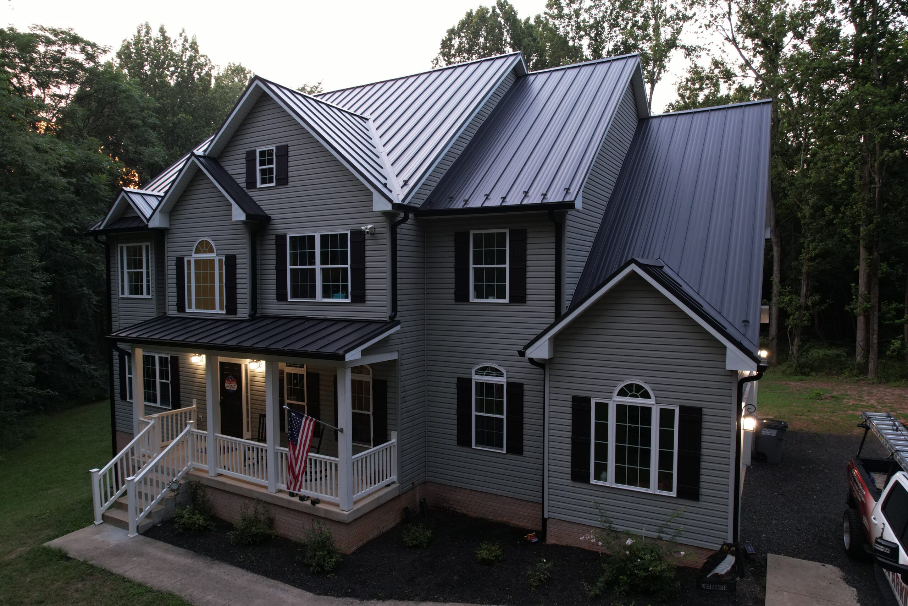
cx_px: 454
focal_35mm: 22
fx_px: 555
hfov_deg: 78.6
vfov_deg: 57.2
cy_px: 303
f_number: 2.8
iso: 250
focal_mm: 8.38
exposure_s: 1/15
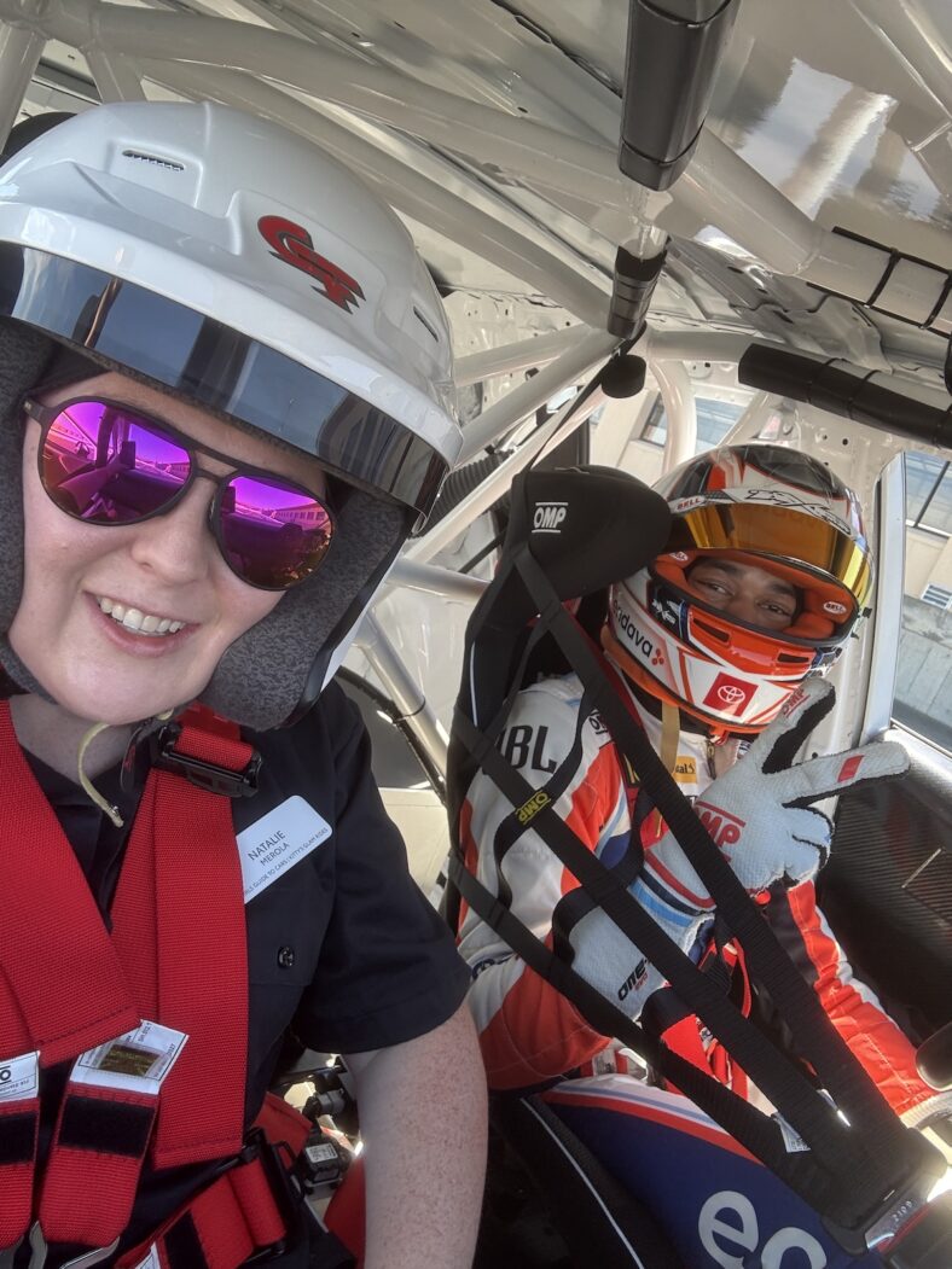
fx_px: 844
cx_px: 476
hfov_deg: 58.9
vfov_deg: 73.9
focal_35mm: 23
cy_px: 634
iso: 40
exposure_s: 1/121
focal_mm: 2.69
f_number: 1.9
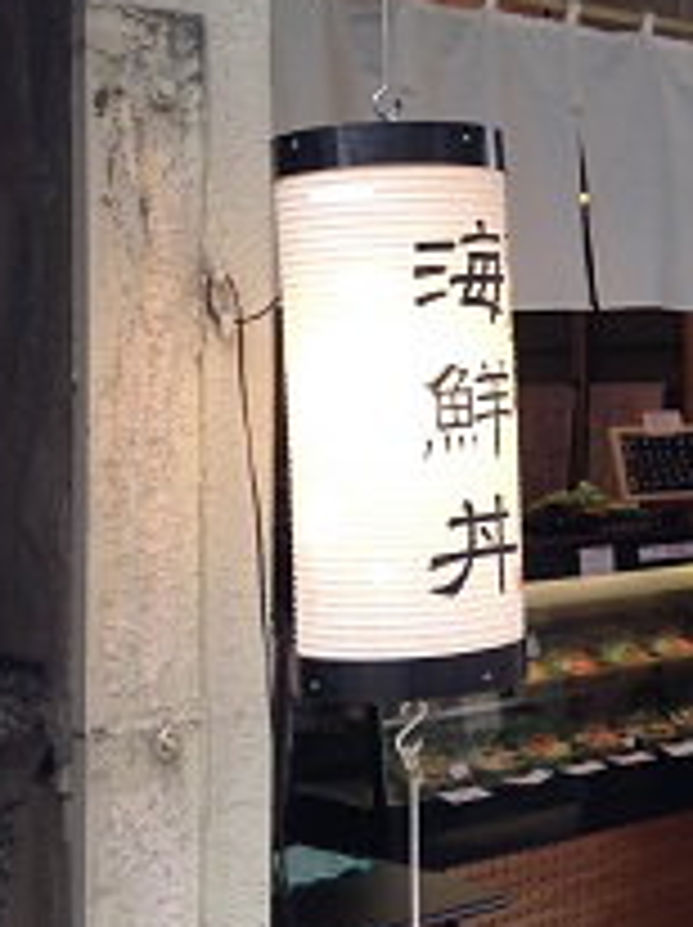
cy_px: 338
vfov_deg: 25.3
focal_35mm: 77
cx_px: 752
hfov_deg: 18.4
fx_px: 2060
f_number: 2.4
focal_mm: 4.12
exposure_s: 1/60
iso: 50
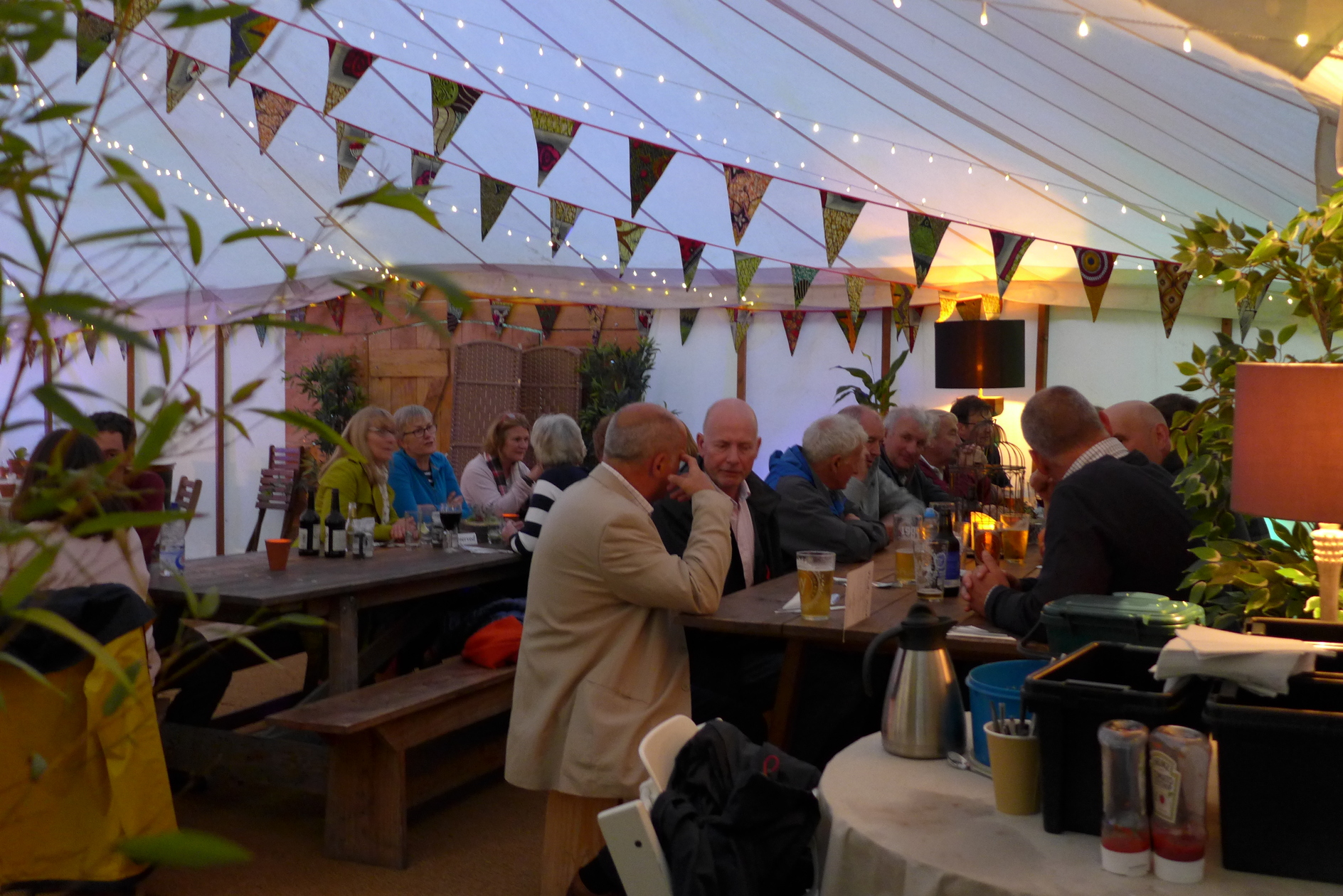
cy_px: 448
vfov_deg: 37.9
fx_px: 1306
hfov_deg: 54.4
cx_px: 672
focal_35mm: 35
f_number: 1.6
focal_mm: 6.9
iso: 400
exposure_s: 1/13
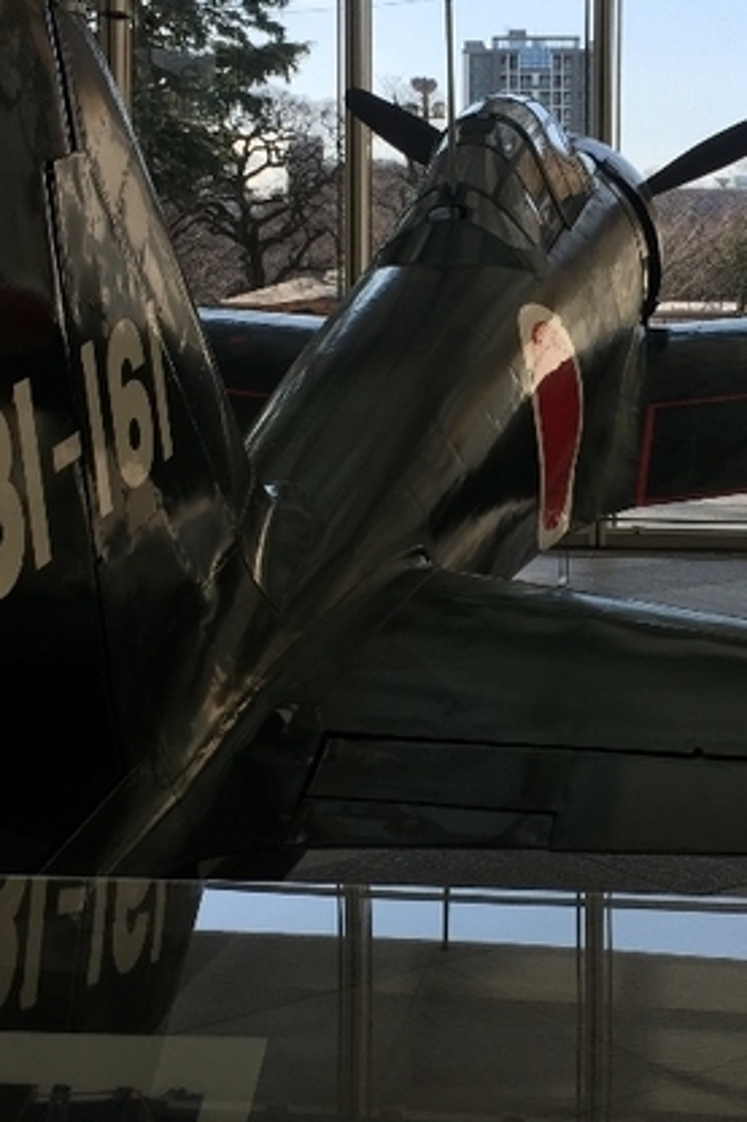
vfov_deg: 34.4
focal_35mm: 58
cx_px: 507
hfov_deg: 23.2
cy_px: 467
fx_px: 1807
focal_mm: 4.15
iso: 32
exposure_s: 1/989
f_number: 2.2
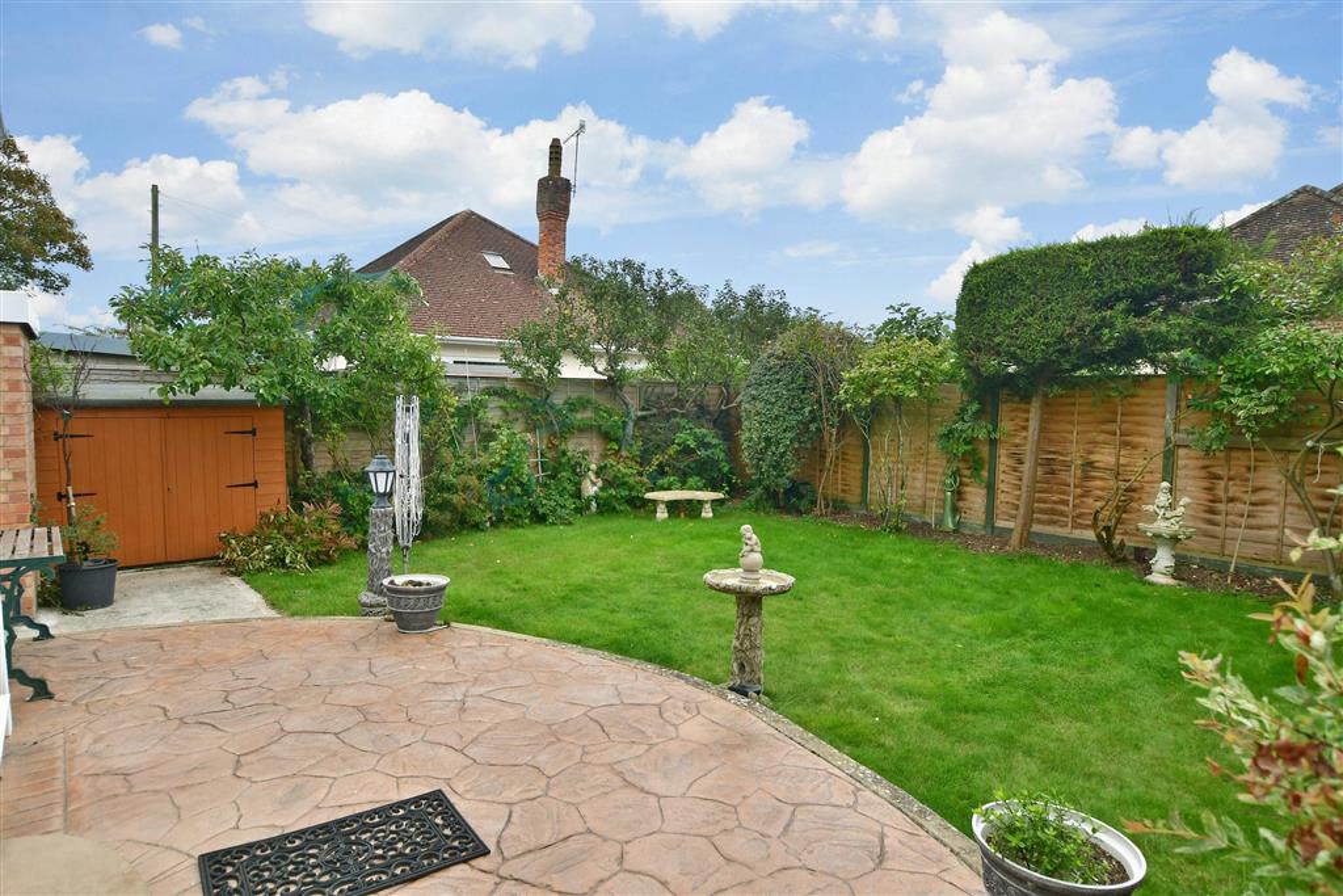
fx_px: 709
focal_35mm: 19
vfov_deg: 64.6
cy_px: 448
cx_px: 672
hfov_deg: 86.9
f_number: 8
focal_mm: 13
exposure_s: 1/200
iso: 160
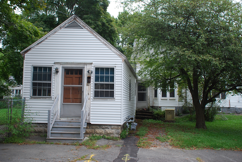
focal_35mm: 33
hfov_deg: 57.2
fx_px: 222
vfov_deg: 40.1
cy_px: 81
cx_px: 121
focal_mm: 22
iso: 200
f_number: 3.8
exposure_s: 1/40
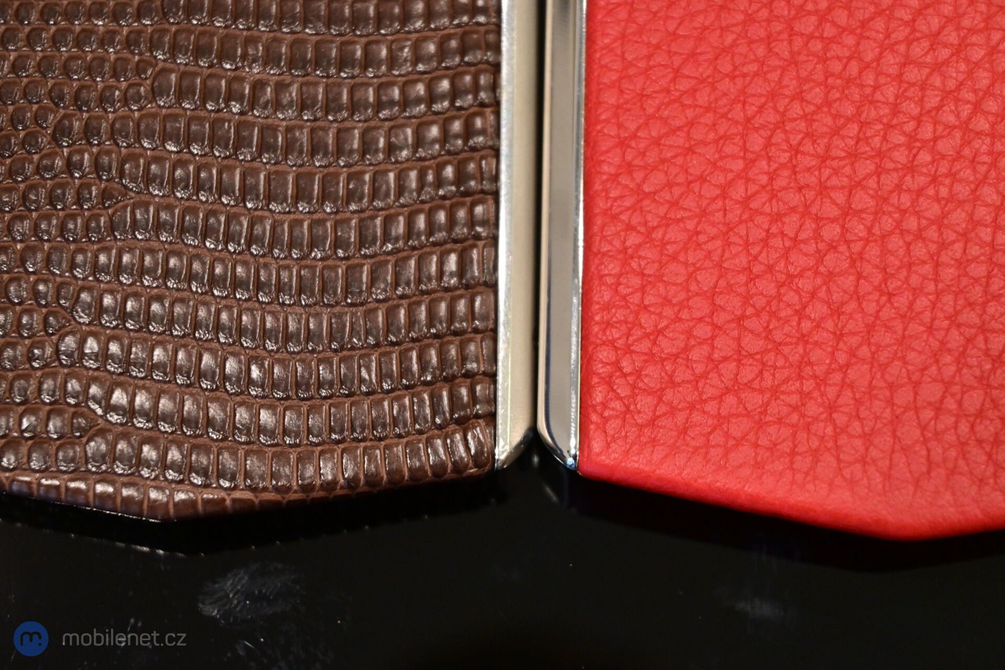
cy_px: 335
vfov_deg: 18.2
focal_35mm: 75
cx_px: 502
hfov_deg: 27.0
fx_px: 2094
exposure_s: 1/80
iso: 1600
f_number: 6.3
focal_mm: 50
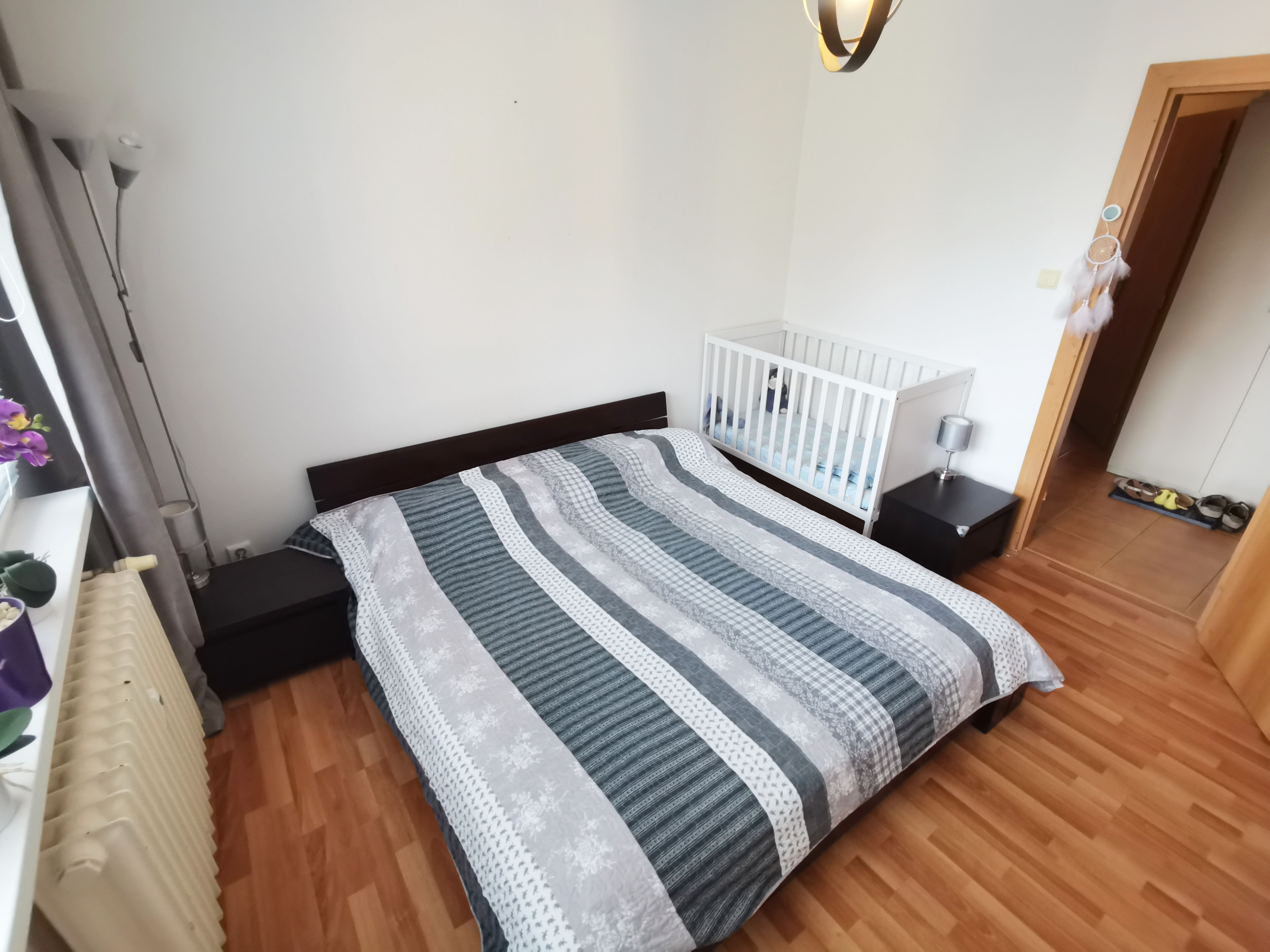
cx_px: 635
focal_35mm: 17
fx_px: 624
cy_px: 476
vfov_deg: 74.7
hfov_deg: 91.0
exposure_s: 1/50
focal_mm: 2.23
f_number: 2.2
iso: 200
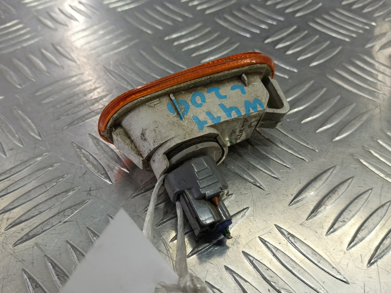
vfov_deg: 58.9
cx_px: 196
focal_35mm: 23
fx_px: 260
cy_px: 146
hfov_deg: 73.9
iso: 101
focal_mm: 4.11
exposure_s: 1/50
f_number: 1.6
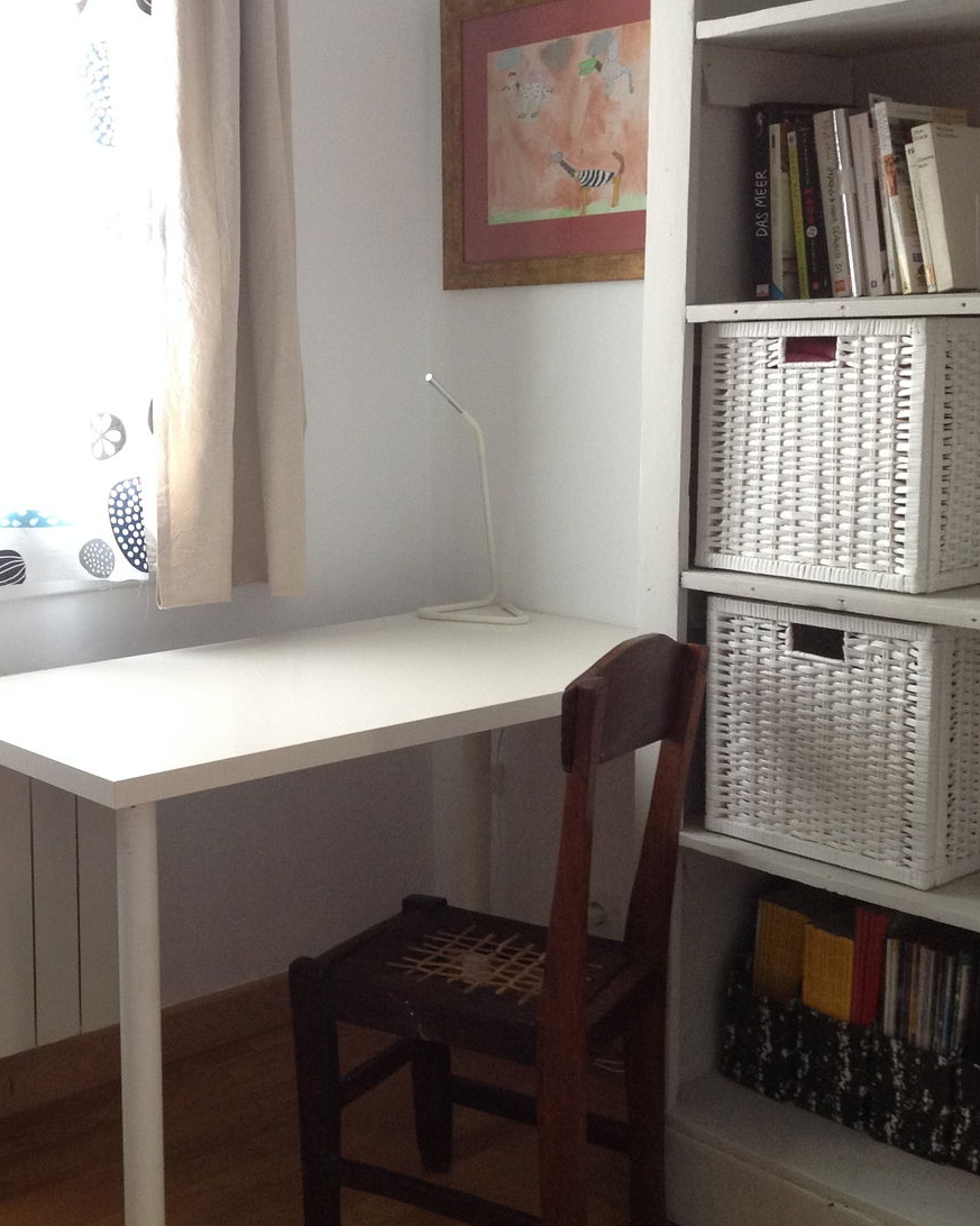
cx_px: 183
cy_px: 565
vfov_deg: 37.3
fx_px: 1814
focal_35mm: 50
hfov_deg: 29.5
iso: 100
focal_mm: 4.28
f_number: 2.4
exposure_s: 1/15
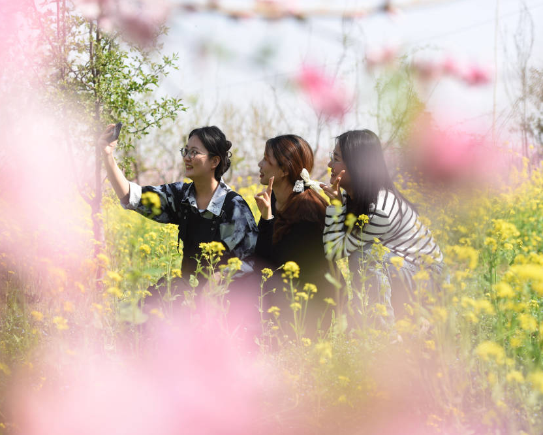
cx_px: 228
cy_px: 218
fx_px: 1415
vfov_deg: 17.5
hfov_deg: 21.7
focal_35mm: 88
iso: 100
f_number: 3.5
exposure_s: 1/640
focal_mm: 78
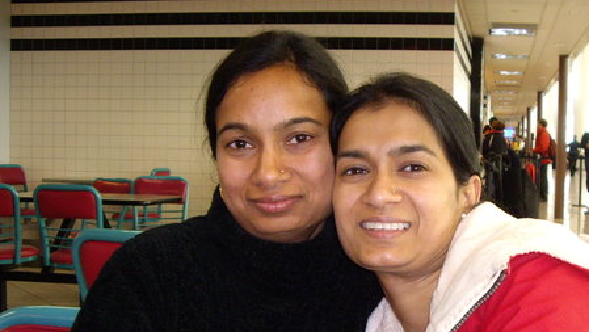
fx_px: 922
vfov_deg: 20.4
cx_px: 378
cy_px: 207
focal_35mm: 59
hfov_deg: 35.2
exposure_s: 1/40
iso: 200
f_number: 2.7
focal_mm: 6.2
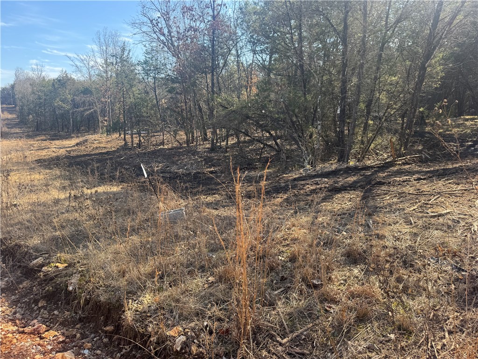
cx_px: 239
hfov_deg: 71.6
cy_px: 180
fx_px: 331
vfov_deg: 56.8
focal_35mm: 24
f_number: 1.78
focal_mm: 6.76
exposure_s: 1/773
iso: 80
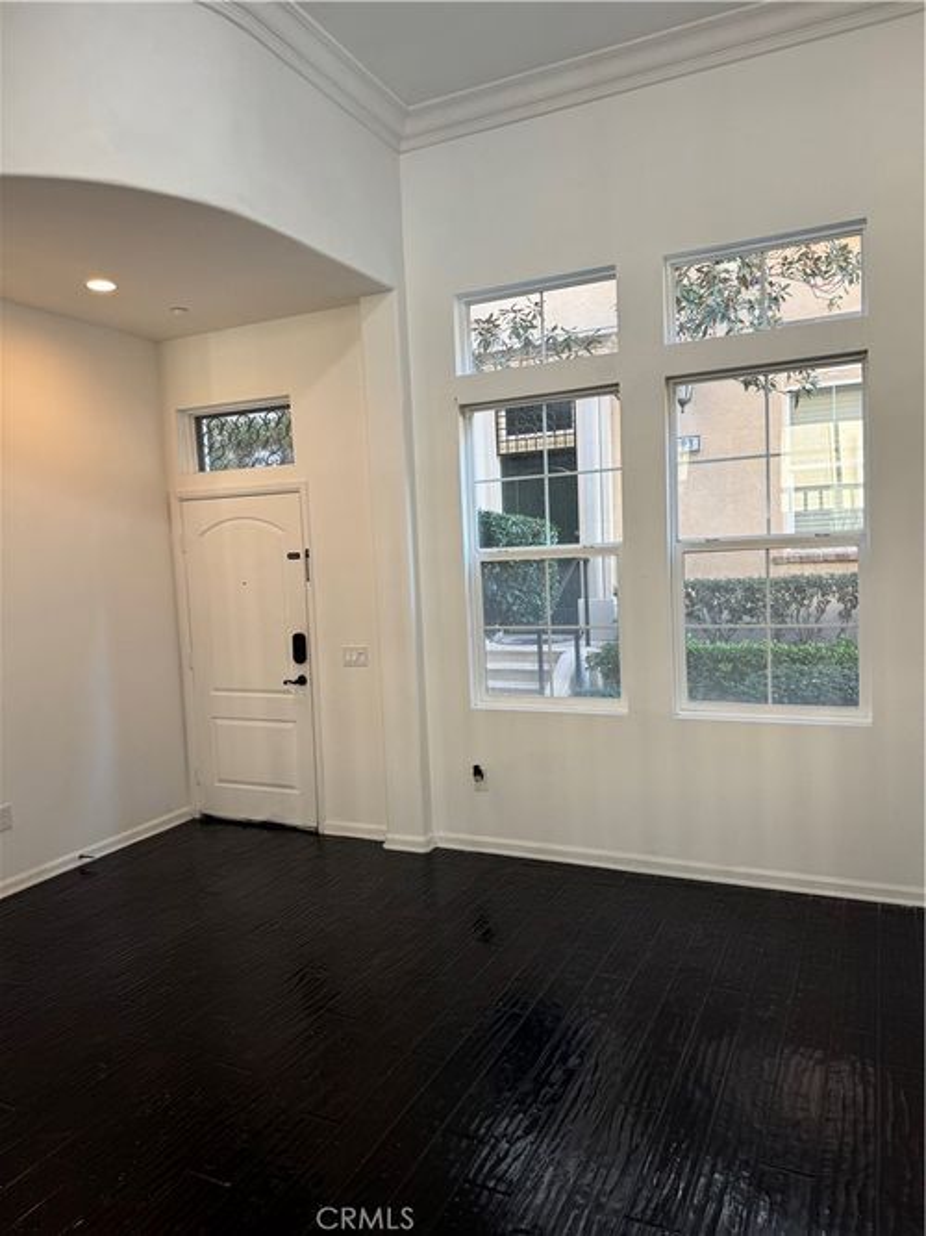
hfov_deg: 56.8
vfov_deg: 71.6
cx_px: 463
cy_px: 618
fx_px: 856
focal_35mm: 24
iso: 125
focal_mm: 6.76
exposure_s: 1/60
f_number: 1.78
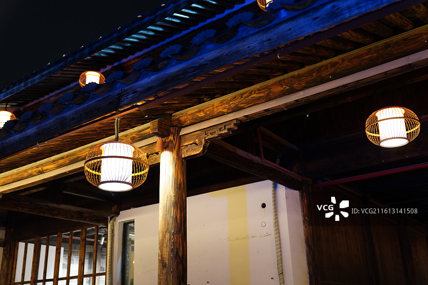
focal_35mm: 38
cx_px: 214
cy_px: 142
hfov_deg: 50.7
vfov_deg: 35.0
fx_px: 452
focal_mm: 38
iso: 1250
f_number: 2.8
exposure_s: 1/30
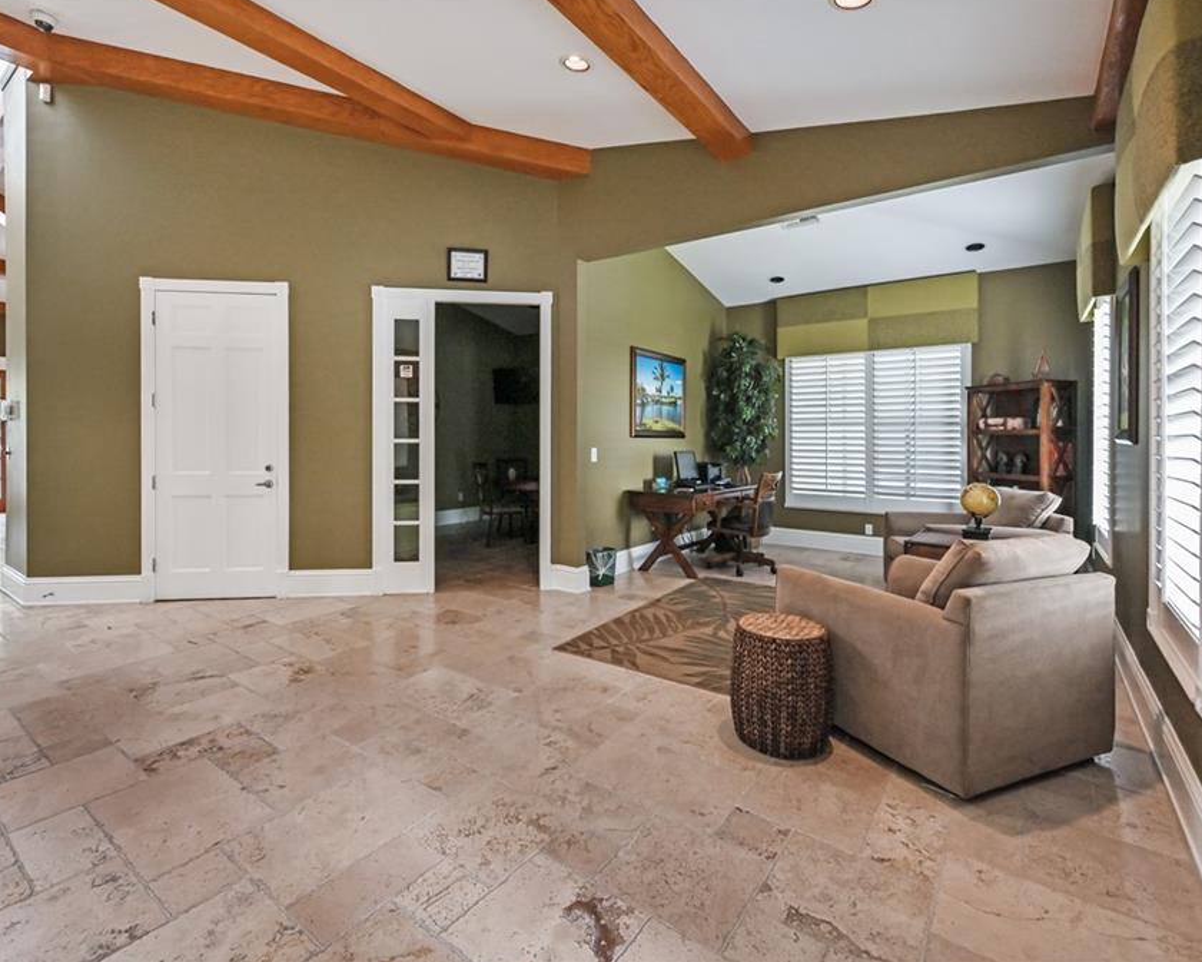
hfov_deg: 93.0
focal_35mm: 16
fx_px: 569
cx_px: 561
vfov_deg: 80.4
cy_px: 477
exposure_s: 1/30
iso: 400
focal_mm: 14
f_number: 7.1
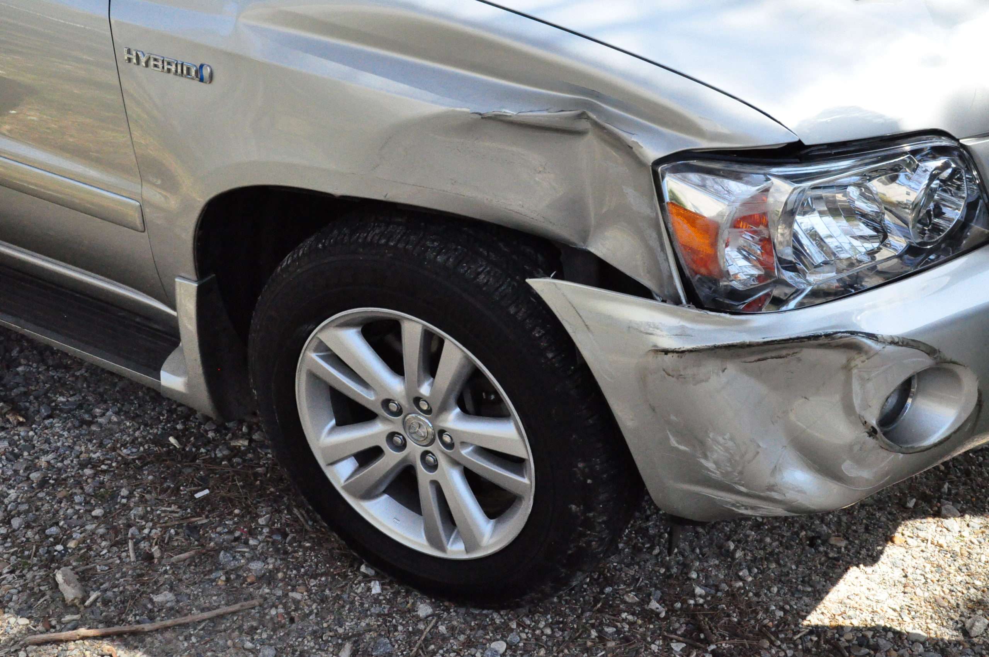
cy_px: 328
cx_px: 494
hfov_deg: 38.9
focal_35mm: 51
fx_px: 1399
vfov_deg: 26.4
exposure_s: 1/1000
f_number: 13
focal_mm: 34
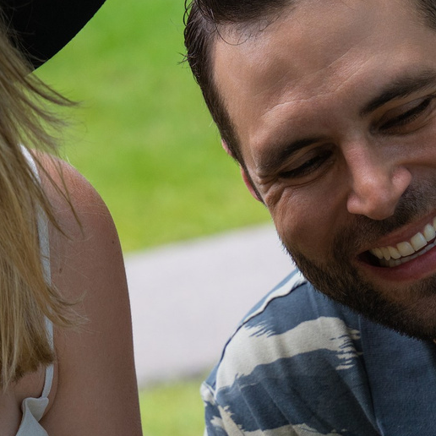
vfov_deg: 7.9
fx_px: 3118
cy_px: 470
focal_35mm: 219
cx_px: 166
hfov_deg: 8.0
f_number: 3.5
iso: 200
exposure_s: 1/400
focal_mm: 51.9
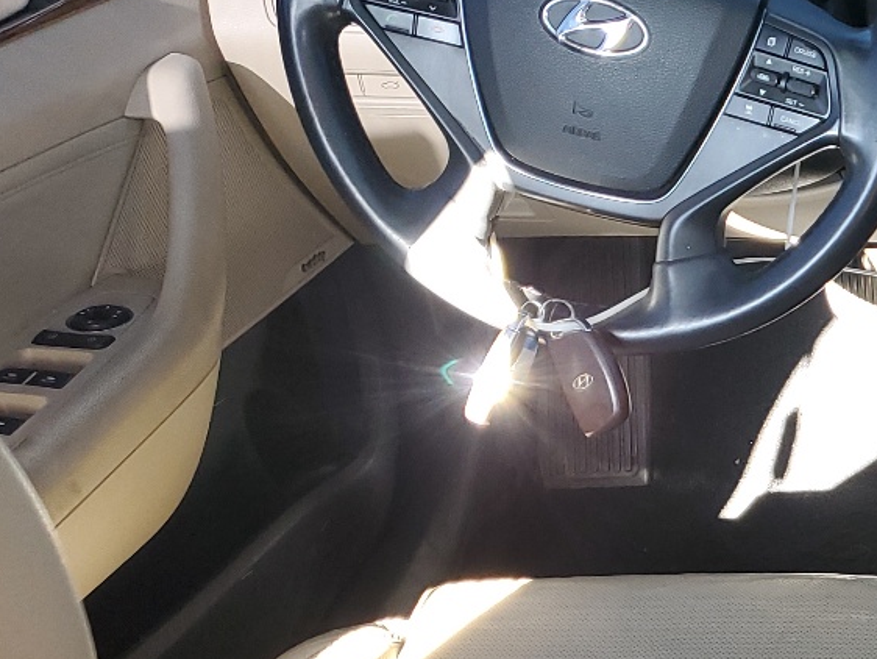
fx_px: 1876
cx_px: 1133
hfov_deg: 23.4
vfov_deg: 19.7
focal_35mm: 74
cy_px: 542
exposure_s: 1/60.2
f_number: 1.5
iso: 74
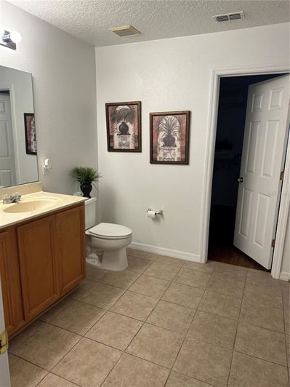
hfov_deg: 56.8
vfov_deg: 71.6
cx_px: 145
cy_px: 194
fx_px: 268
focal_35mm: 24
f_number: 1.78
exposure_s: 1/120
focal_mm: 6.86
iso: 160
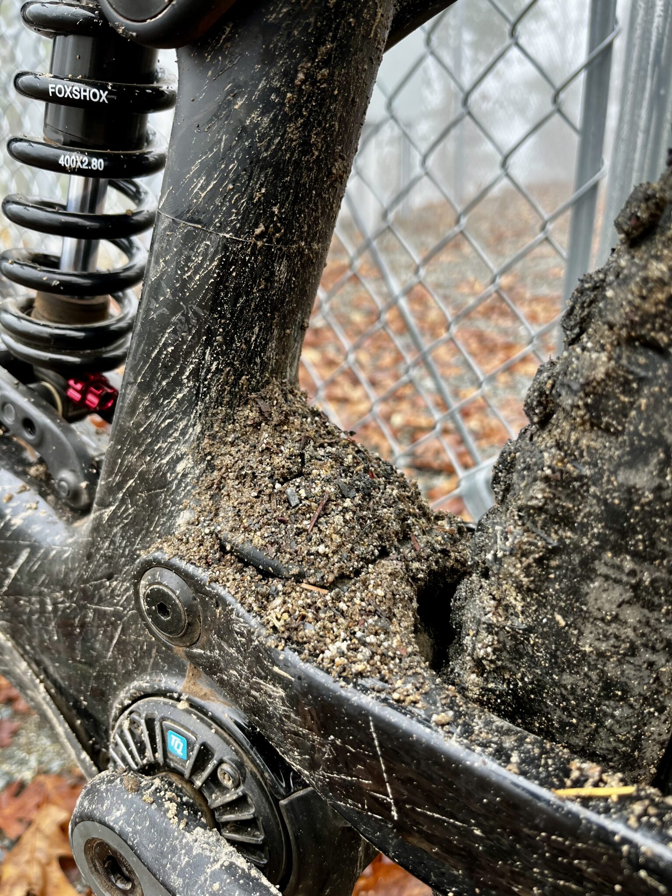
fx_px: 673
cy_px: 448
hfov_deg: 53.1
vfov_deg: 67.3
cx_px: 336
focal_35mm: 26
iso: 40
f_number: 1.6
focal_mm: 5.1
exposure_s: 1/156
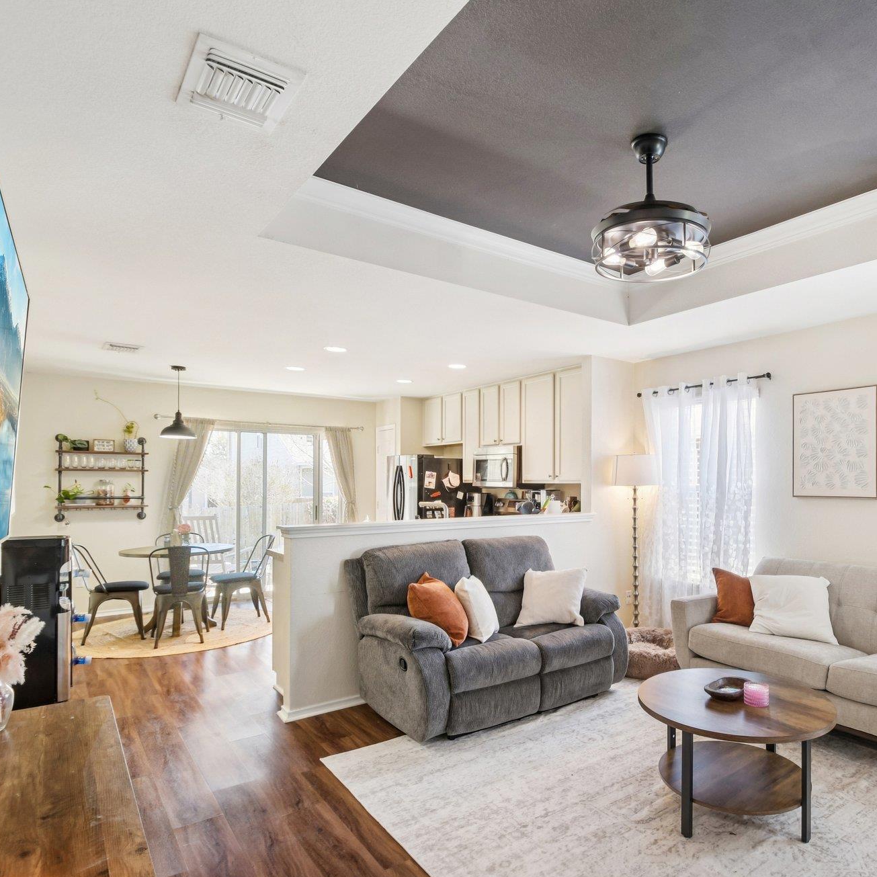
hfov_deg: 73.4
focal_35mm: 20
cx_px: 554
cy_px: 456
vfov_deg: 74.8
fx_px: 573
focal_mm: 10
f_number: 8
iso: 400
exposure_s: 1/4
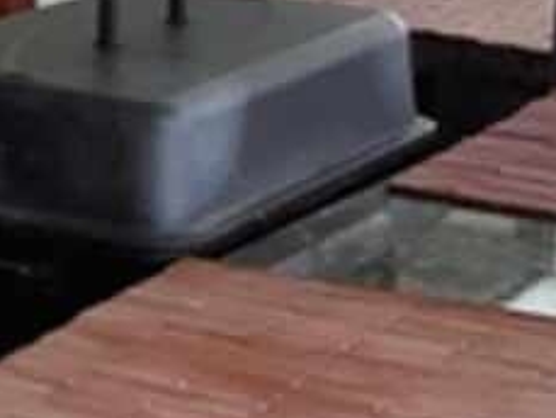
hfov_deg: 10.9
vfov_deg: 8.6
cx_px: -316
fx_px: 2780
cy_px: 141
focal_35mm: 173
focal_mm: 3.3
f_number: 2.4
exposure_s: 1/60
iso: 64
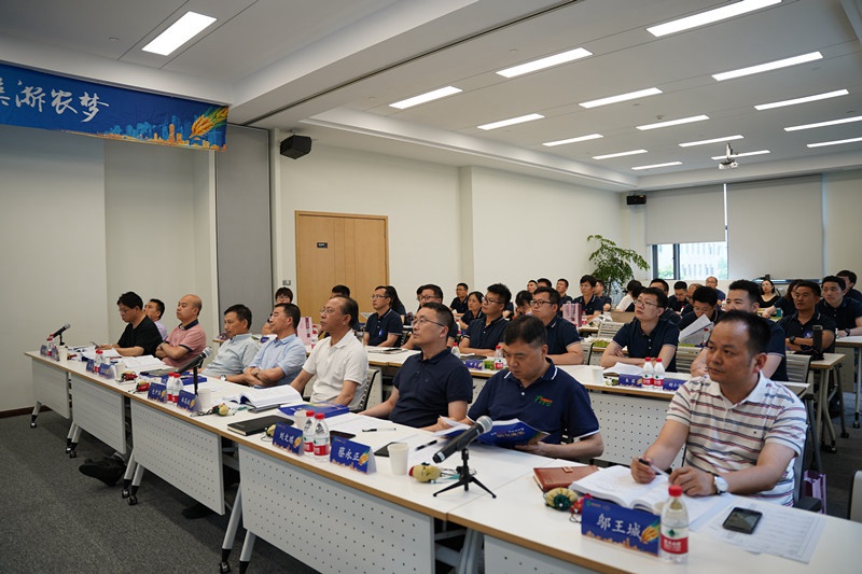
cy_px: 287
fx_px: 575
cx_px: 431
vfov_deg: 53.1
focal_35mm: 24
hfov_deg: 73.8
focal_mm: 24
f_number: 2.8
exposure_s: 1/30
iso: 125
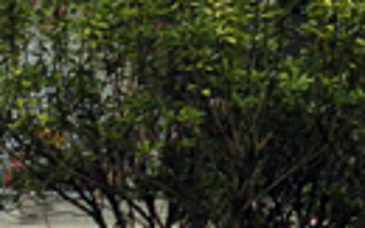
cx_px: 564
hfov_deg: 9.0
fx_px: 2266
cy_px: -249
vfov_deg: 5.6
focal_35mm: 228
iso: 64
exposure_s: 1/223
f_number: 4
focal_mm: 9.8
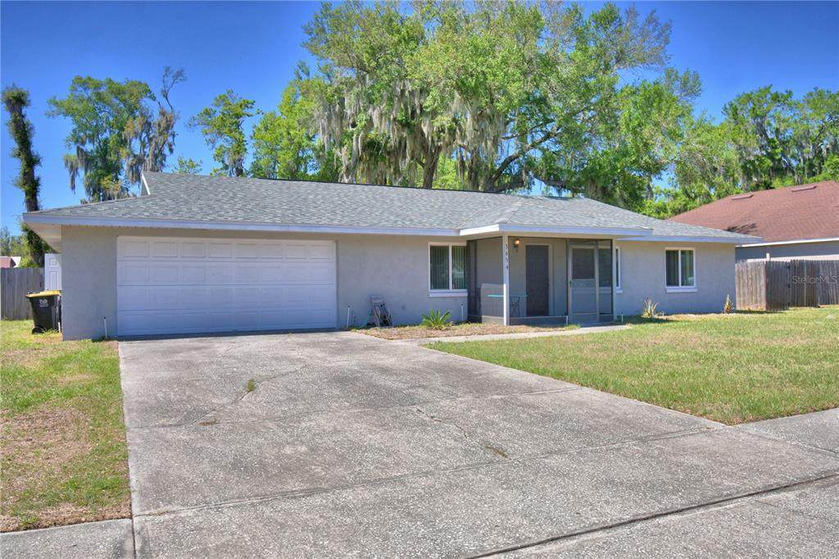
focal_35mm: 28
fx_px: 652
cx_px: 420
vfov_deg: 46.4
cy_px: 280
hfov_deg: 65.5
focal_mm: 19
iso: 100
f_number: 5.6
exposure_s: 1/800
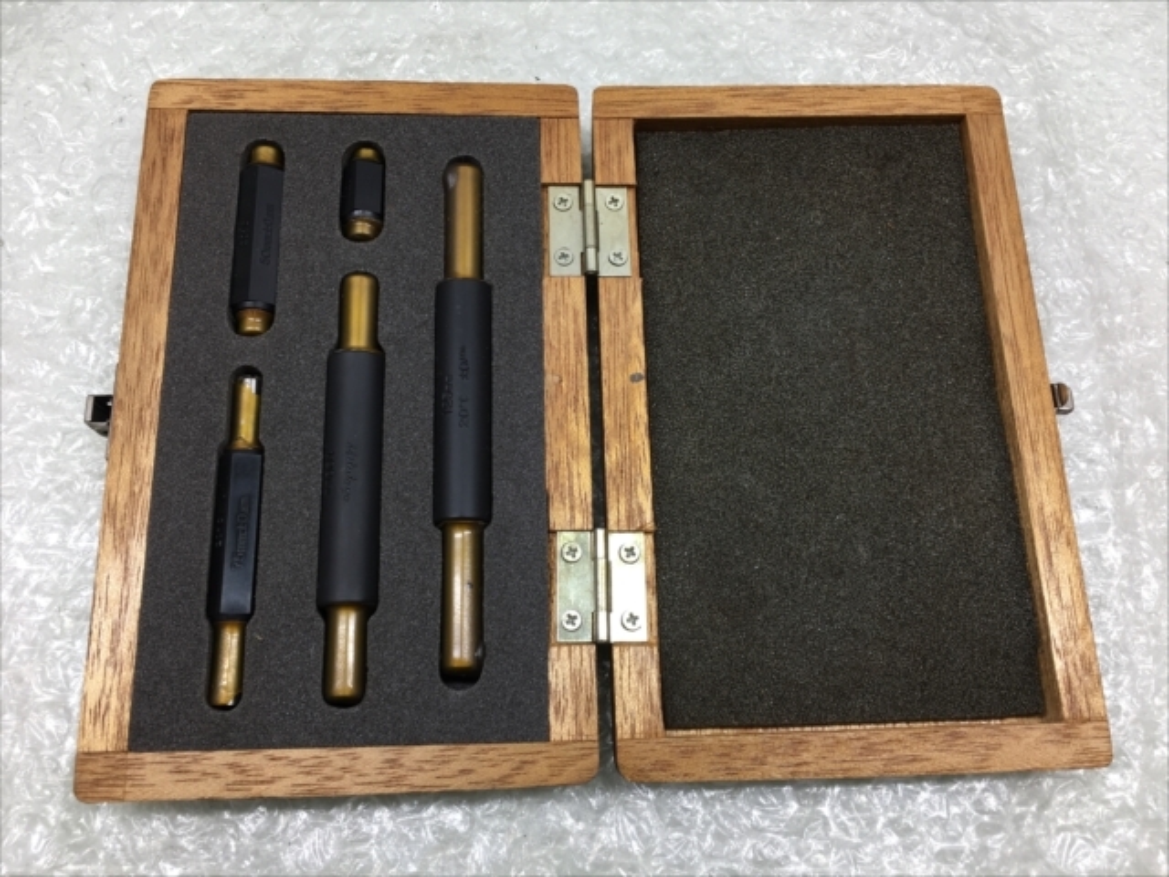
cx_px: 584
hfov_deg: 61.7
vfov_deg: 48.2
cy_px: 438
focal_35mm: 29
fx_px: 979
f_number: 2.2
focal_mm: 4.15
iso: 25
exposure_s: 1/60
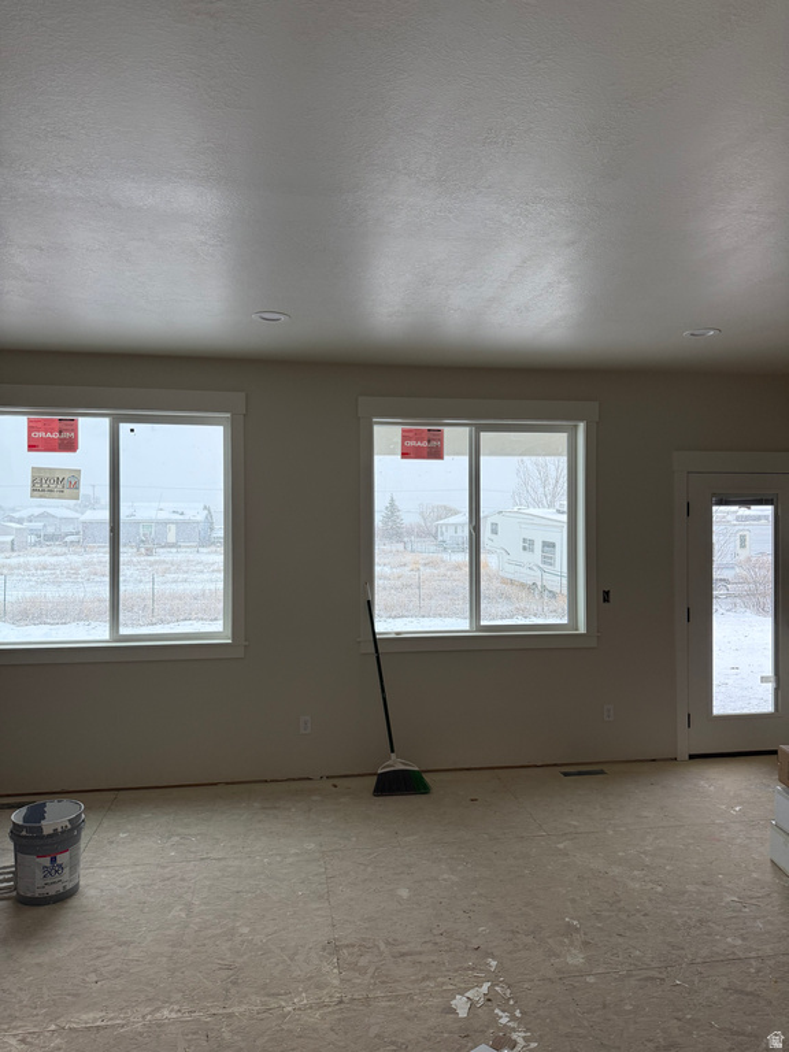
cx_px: 394
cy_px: 526
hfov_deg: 56.8
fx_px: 729
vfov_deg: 71.6
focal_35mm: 24
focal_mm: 6.76
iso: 125
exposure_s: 1/136
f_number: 1.78
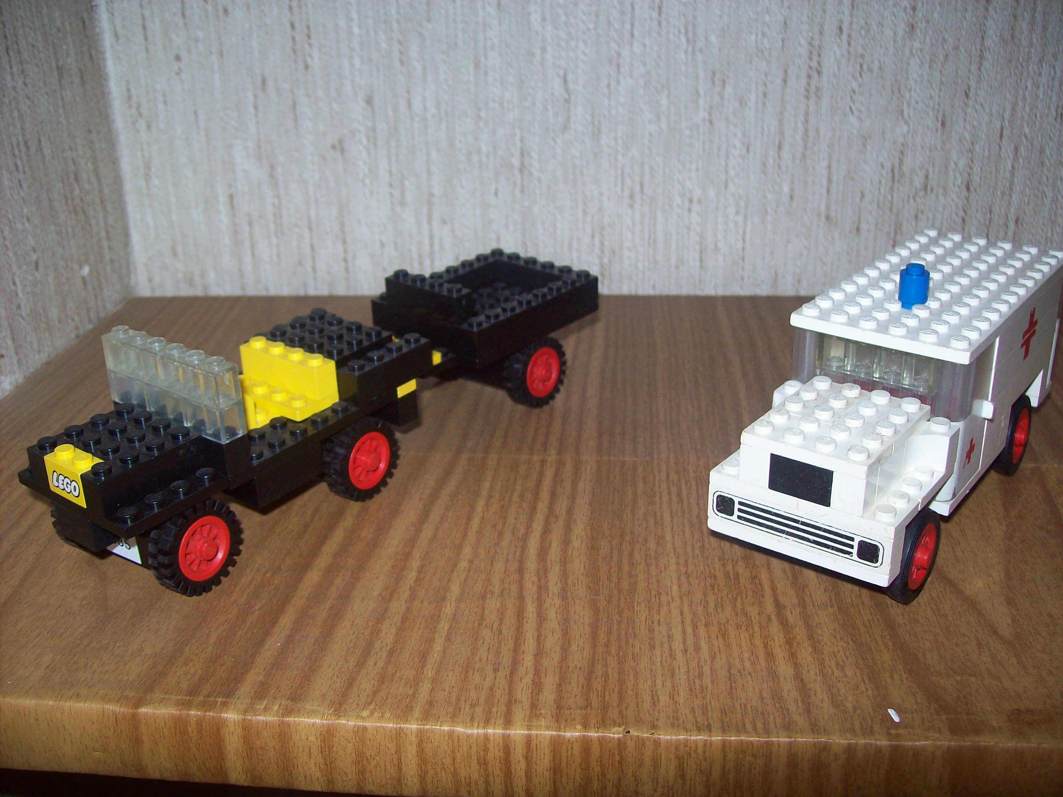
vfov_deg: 39.7
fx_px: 1106
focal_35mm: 36
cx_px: 532
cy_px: 398
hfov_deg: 51.4
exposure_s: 1/64
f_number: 2.7
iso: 80
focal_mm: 6
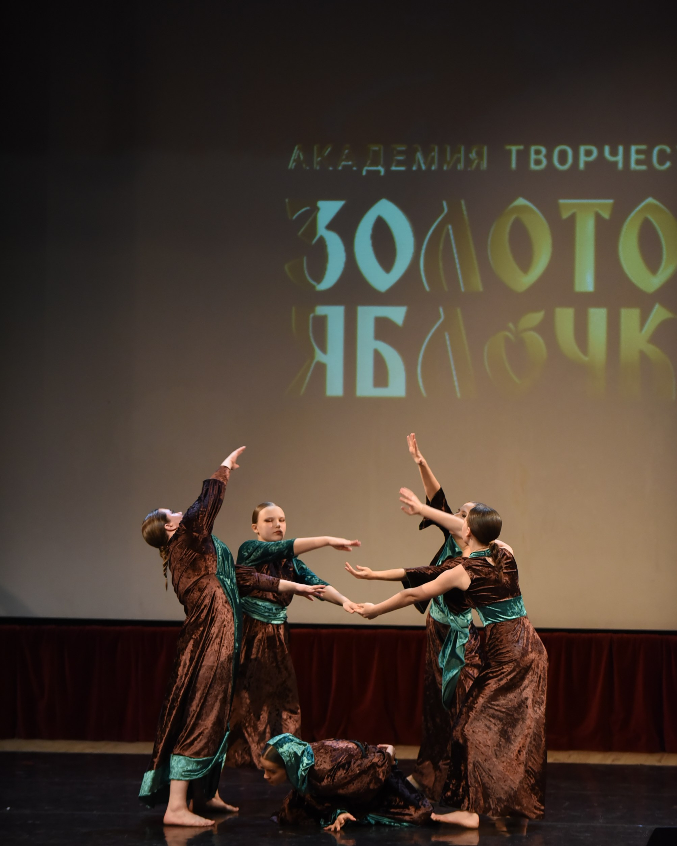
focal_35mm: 158
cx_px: 339
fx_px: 3957
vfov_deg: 12.2
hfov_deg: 9.8
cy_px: 393
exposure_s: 1/400
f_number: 2.8
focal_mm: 140
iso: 2500
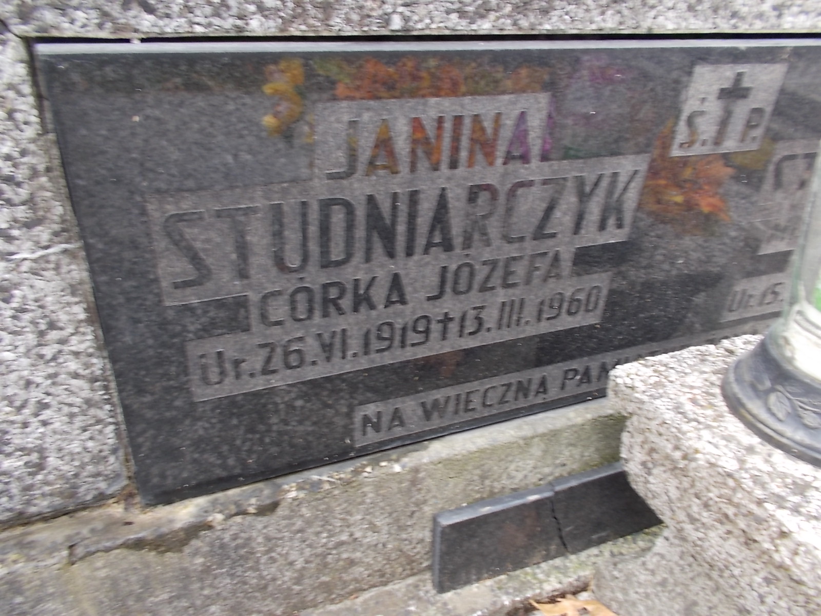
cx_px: 410
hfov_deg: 67.3
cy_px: 308
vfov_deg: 53.1
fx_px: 617
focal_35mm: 26
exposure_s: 1/30
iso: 80
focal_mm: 4.6
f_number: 3.2
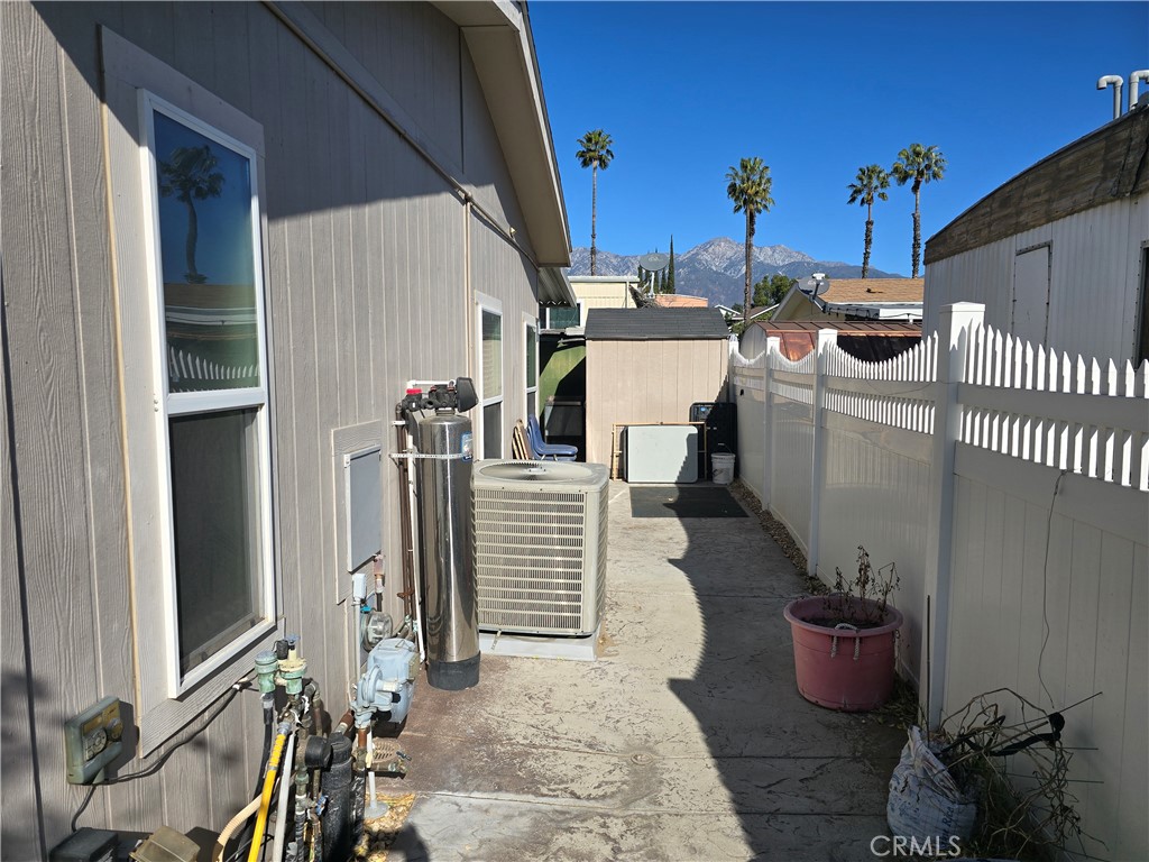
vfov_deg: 58.9
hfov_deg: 73.9
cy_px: 431
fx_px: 763
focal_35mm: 23
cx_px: 574
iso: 12
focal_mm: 6.3
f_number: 1.7
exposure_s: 1/1120
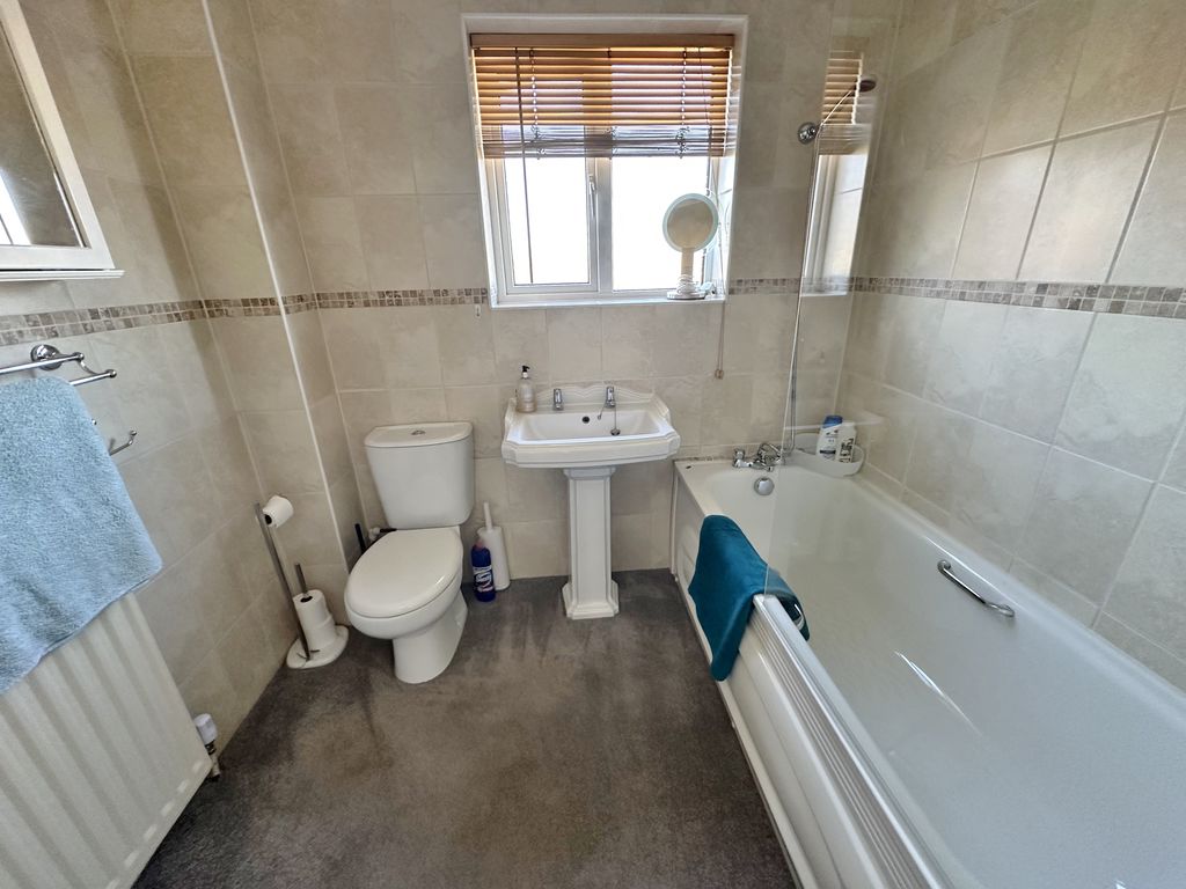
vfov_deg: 85.7
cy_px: 444
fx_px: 480
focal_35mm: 14
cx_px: 593
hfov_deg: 102.1
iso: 320
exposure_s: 1/95
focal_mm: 2.22
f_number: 2.2
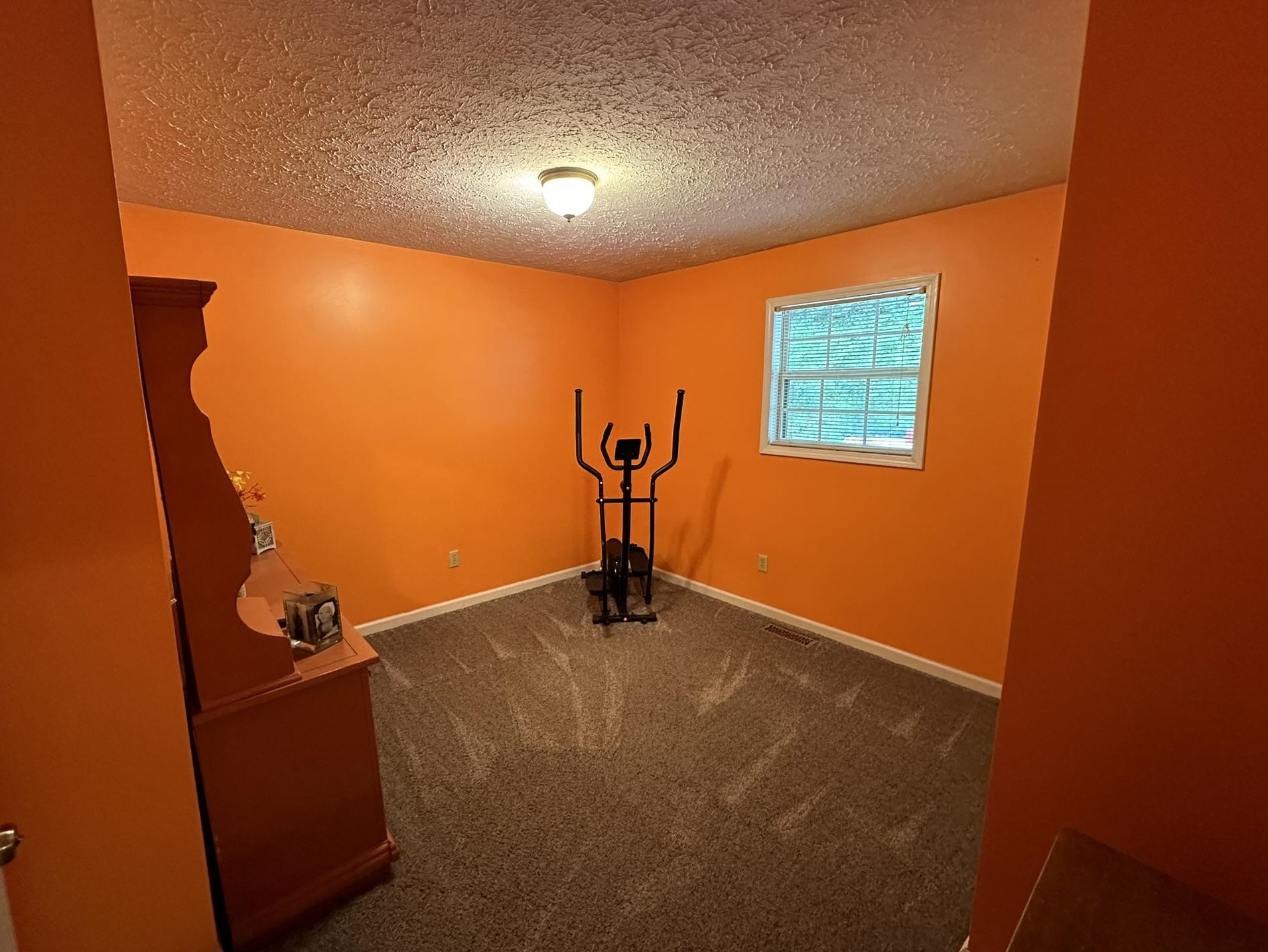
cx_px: 597
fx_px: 550
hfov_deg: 98.1
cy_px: 473
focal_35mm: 15
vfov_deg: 81.8
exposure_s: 1/60
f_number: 2.2
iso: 640
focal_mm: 2.22
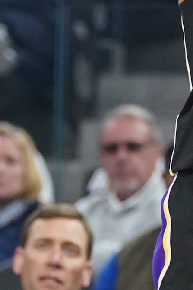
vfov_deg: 4.7
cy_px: -140
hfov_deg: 3.1
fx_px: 3524
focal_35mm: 438
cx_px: 276
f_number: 2.8
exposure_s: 1/1600
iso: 4000
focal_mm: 140
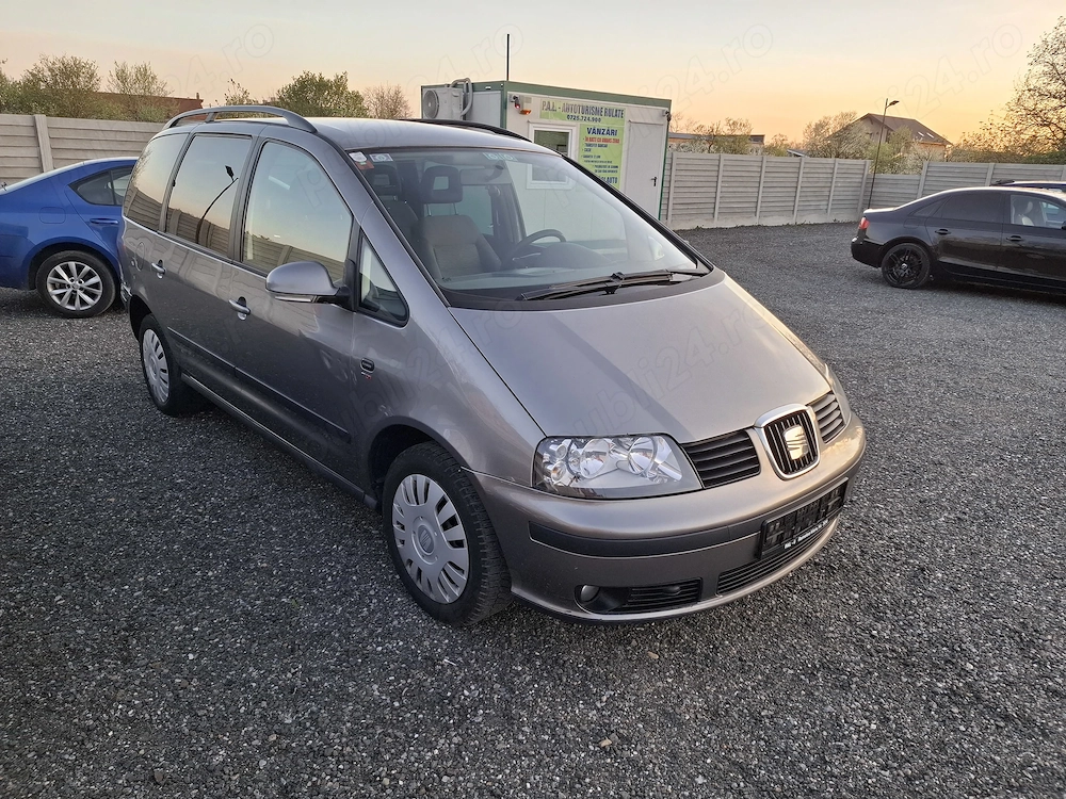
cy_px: 400
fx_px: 708
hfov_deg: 73.9
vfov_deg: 58.9
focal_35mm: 23
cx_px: 533
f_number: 1.8
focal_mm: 5.54
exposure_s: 1/100
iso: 80
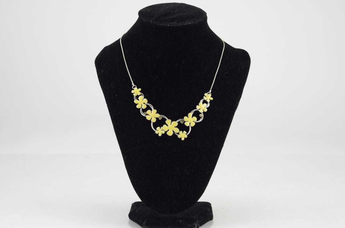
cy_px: 121
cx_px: 173
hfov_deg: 24.0
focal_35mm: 85
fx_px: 813
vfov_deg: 16.0
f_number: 5
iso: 640
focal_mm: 50
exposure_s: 1/125
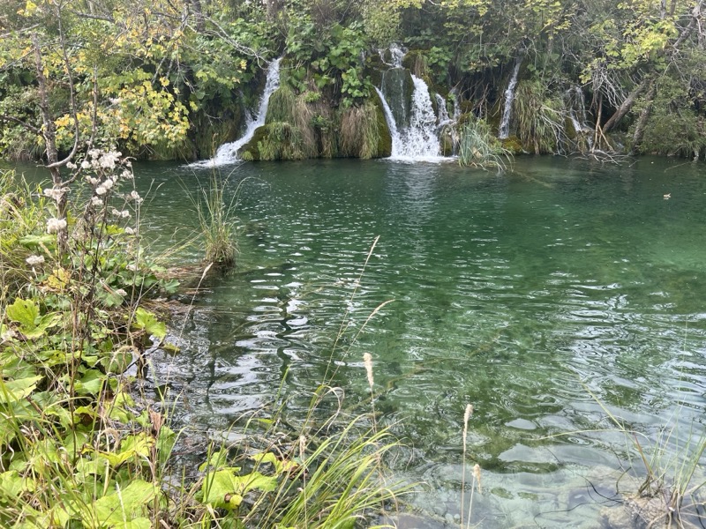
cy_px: 264
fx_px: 530
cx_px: 353
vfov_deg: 53.1
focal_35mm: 26
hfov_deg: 67.3
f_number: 1.5
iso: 50
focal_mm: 5.7
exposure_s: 1/632
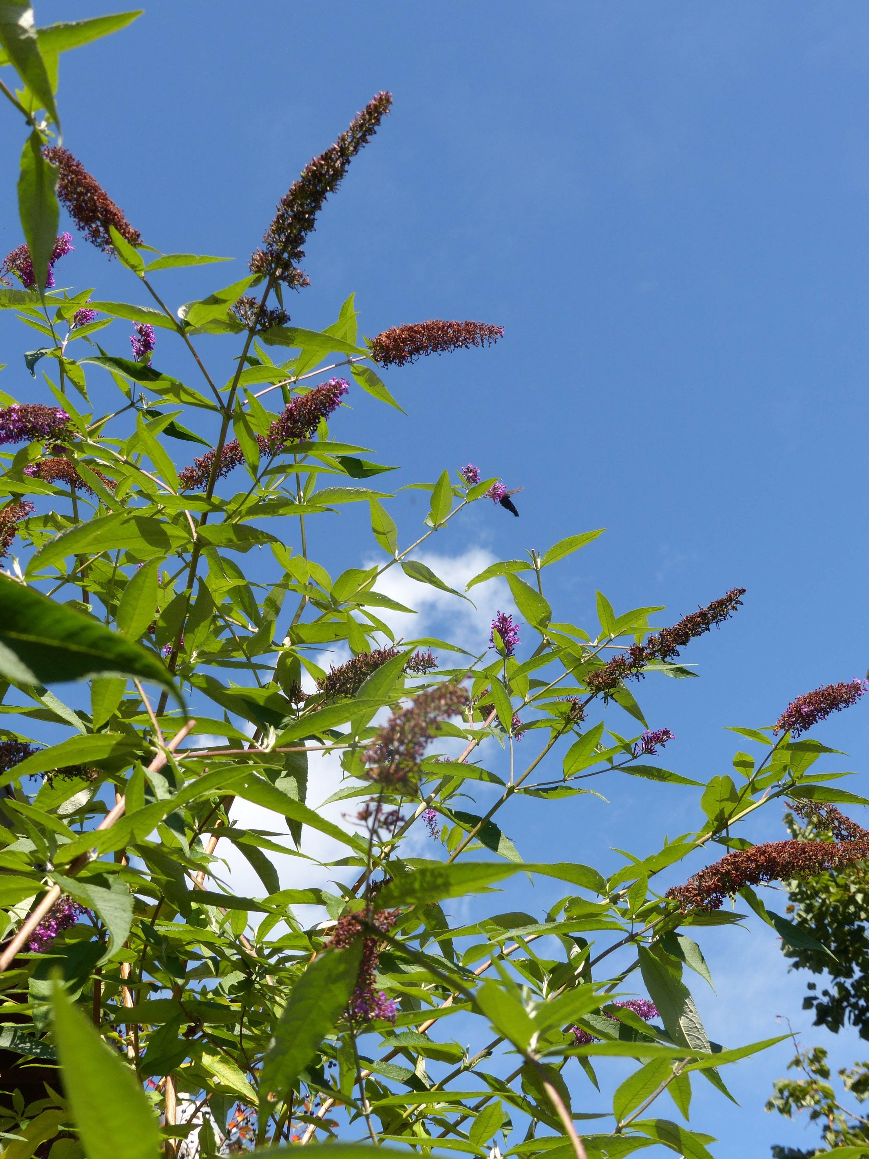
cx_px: 434
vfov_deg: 30.7
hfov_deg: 23.3
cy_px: 580
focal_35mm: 63
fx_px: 2109
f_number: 4
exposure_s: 1/640
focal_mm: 11.4
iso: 100
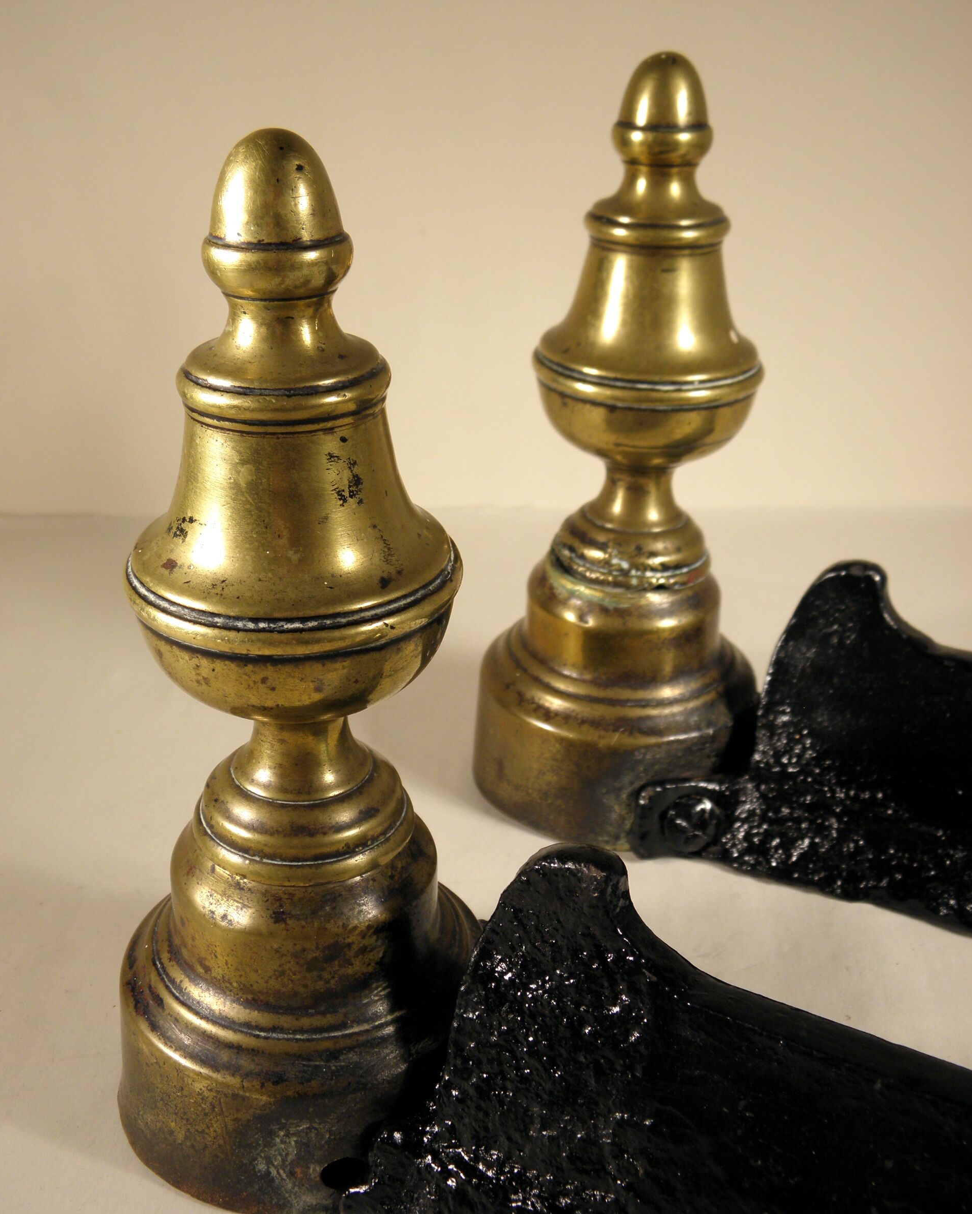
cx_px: 483
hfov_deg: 39.2
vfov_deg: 47.9
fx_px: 1366
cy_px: 599
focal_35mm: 38
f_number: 3.7
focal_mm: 6.4
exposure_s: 1/60
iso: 100
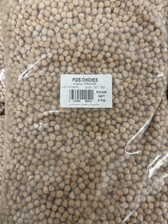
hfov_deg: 53.1
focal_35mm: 26
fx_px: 168
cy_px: 112
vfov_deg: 67.3
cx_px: 84
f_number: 1.6
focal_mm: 5.96
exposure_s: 1/50
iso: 125
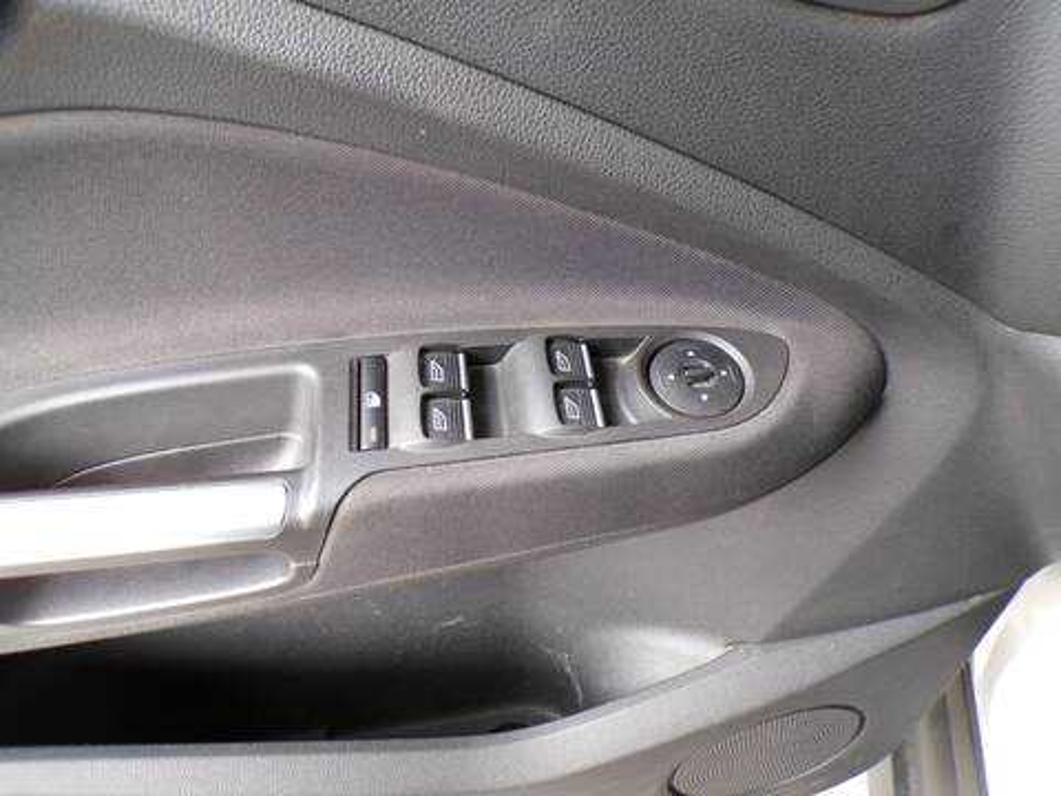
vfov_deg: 56.8
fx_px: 736
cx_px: 530
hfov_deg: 71.6
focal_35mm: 24
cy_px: 398
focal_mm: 4.3
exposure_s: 1/34
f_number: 3
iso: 182
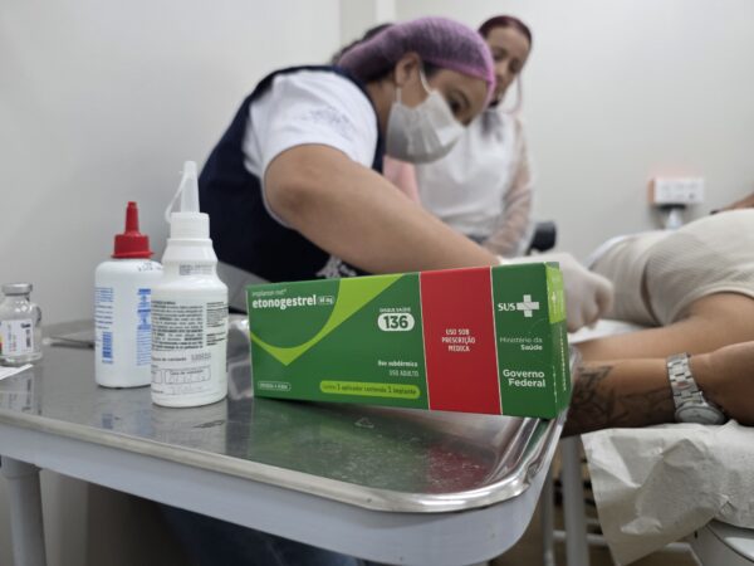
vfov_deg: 58.9
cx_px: 377
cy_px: 283
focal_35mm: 23
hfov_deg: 73.9
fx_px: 501
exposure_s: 1/120
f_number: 1.7
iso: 250
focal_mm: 6.3
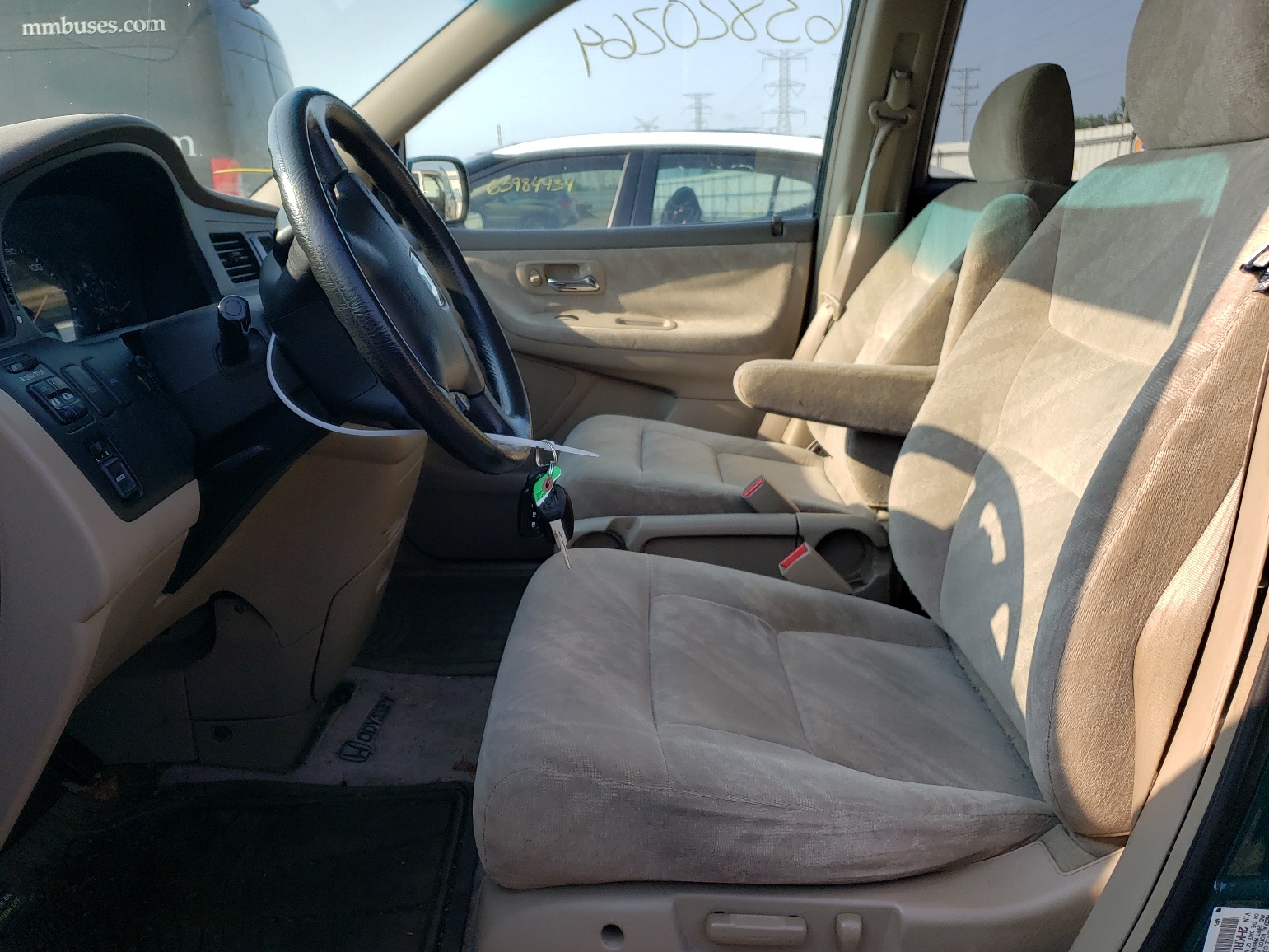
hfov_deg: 65.3
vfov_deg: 51.4
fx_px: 990
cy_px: 479
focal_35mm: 27
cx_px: 617
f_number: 1.5
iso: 50
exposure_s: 1/1000
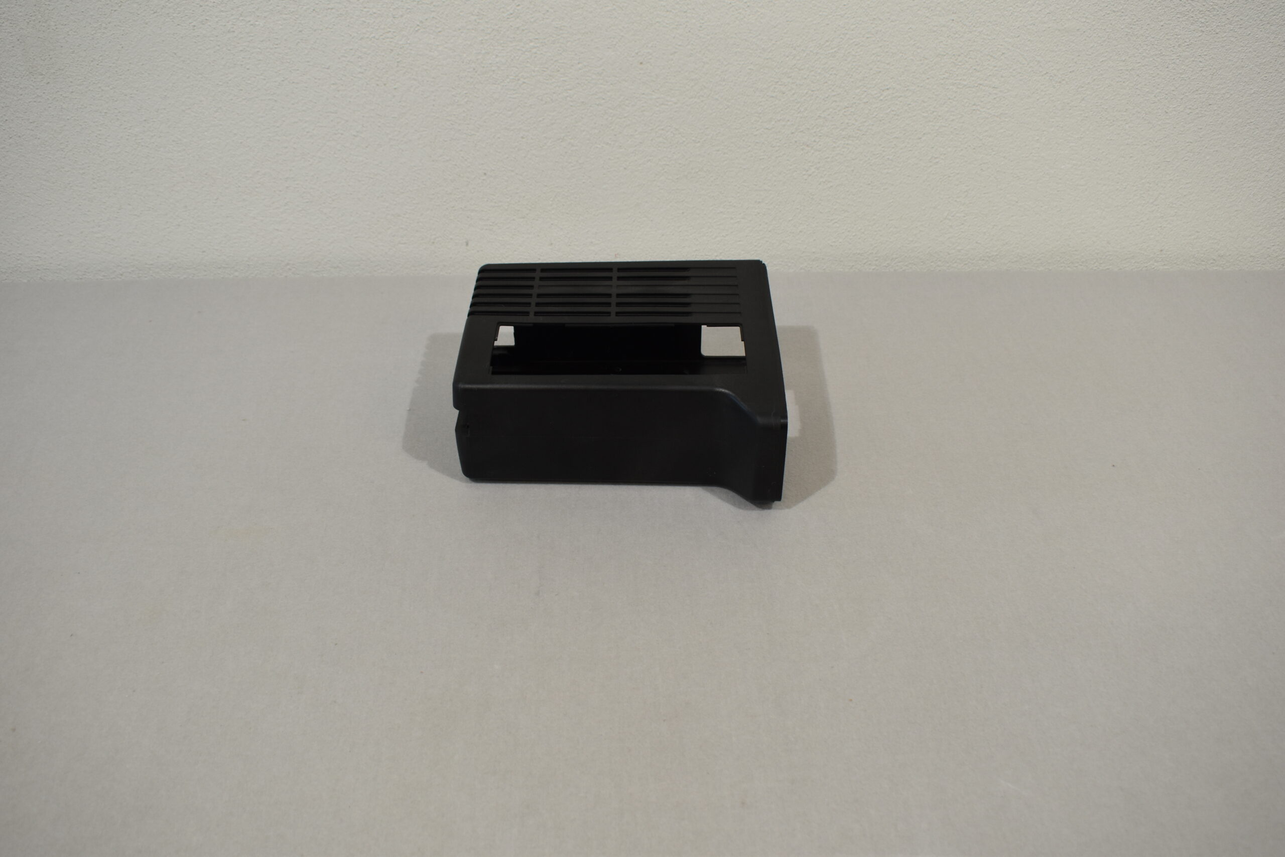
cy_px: 428
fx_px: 1231
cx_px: 642
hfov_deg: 55.1
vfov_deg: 38.4
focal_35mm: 34
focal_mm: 23
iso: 400
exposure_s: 1/100
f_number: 5.6
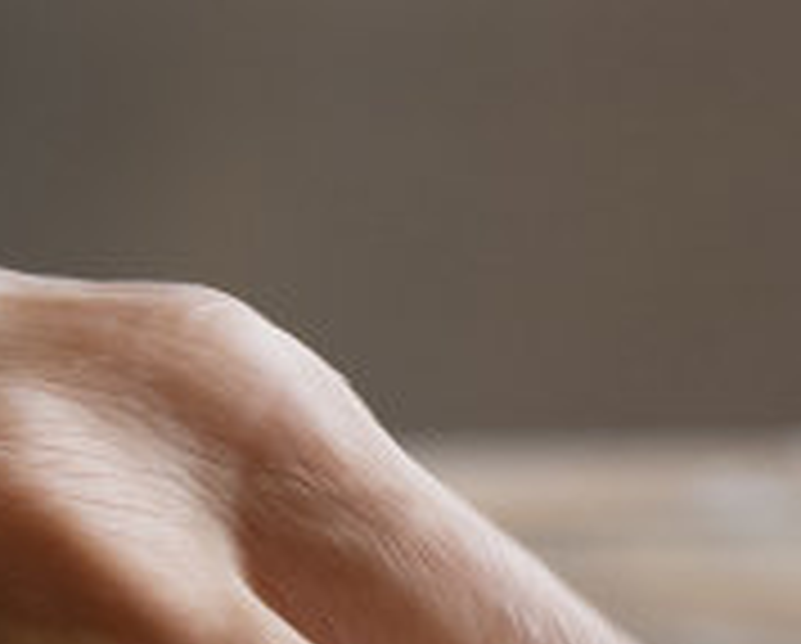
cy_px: 92
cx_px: 1989
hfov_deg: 2.0
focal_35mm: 969
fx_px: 23009
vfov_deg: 1.6
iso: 320
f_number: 3.5
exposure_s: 1/125
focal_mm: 115
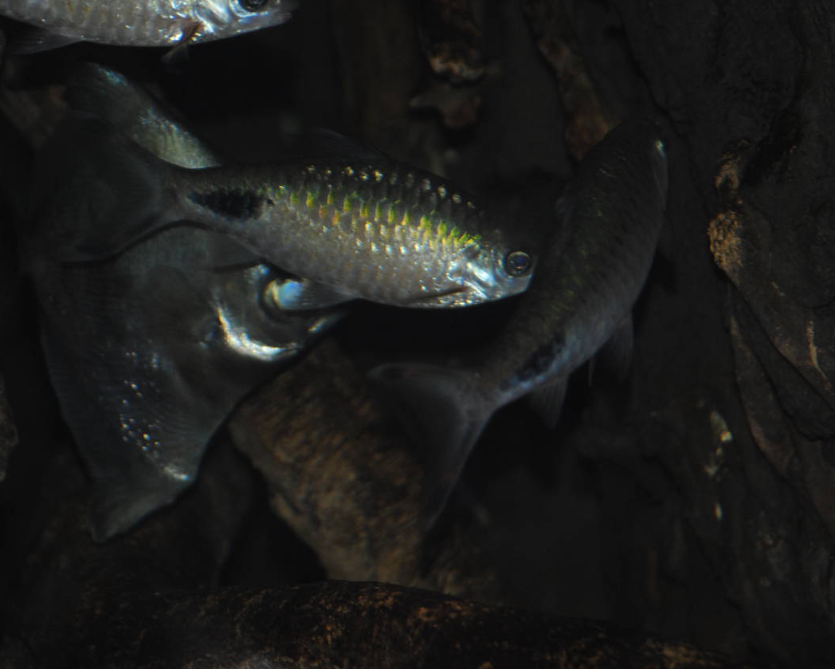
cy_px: 260
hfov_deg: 10.4
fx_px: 4573
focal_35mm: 185
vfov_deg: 8.4
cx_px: 463
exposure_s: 1/60
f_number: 4.2
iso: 200
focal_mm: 86
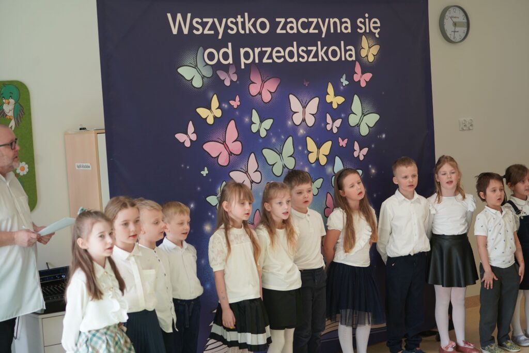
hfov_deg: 28.8
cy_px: 176
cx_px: 264
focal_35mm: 70
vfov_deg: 19.5
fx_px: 1029
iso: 400
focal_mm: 70
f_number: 4
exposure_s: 1/160
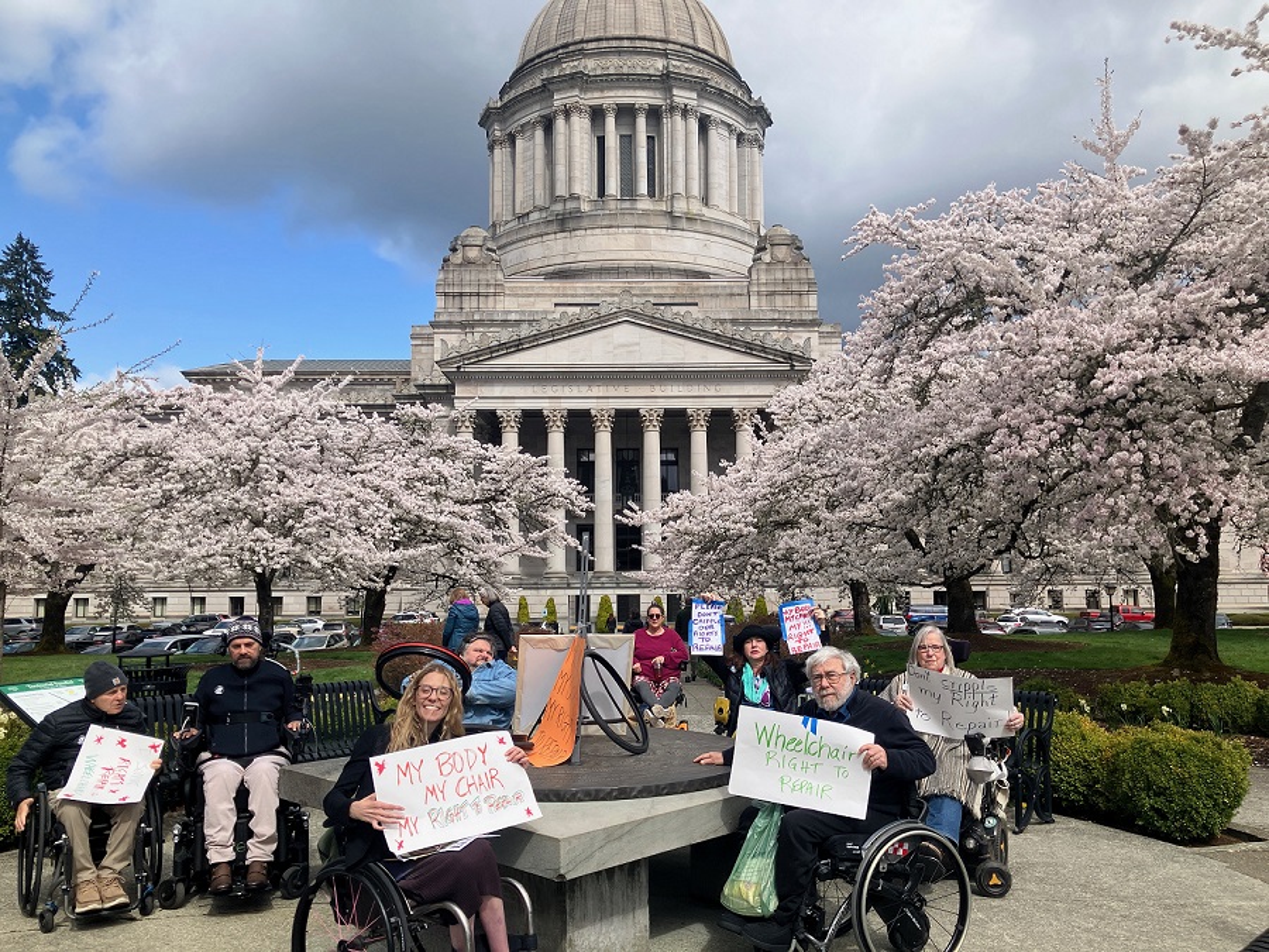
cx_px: 634
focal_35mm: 28
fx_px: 1026
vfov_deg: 49.7
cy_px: 476
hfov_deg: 63.4
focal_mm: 3.99
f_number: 1.8
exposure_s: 1/1799
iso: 32
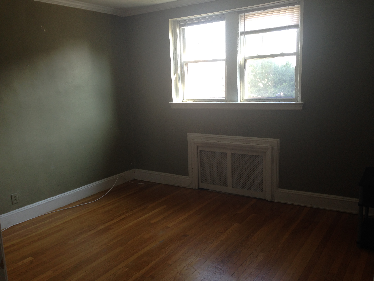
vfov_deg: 42.9
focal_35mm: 33
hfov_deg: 55.4
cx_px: 187
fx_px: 357
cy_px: 140
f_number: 2.4
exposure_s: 1/30
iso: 50
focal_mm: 4.12
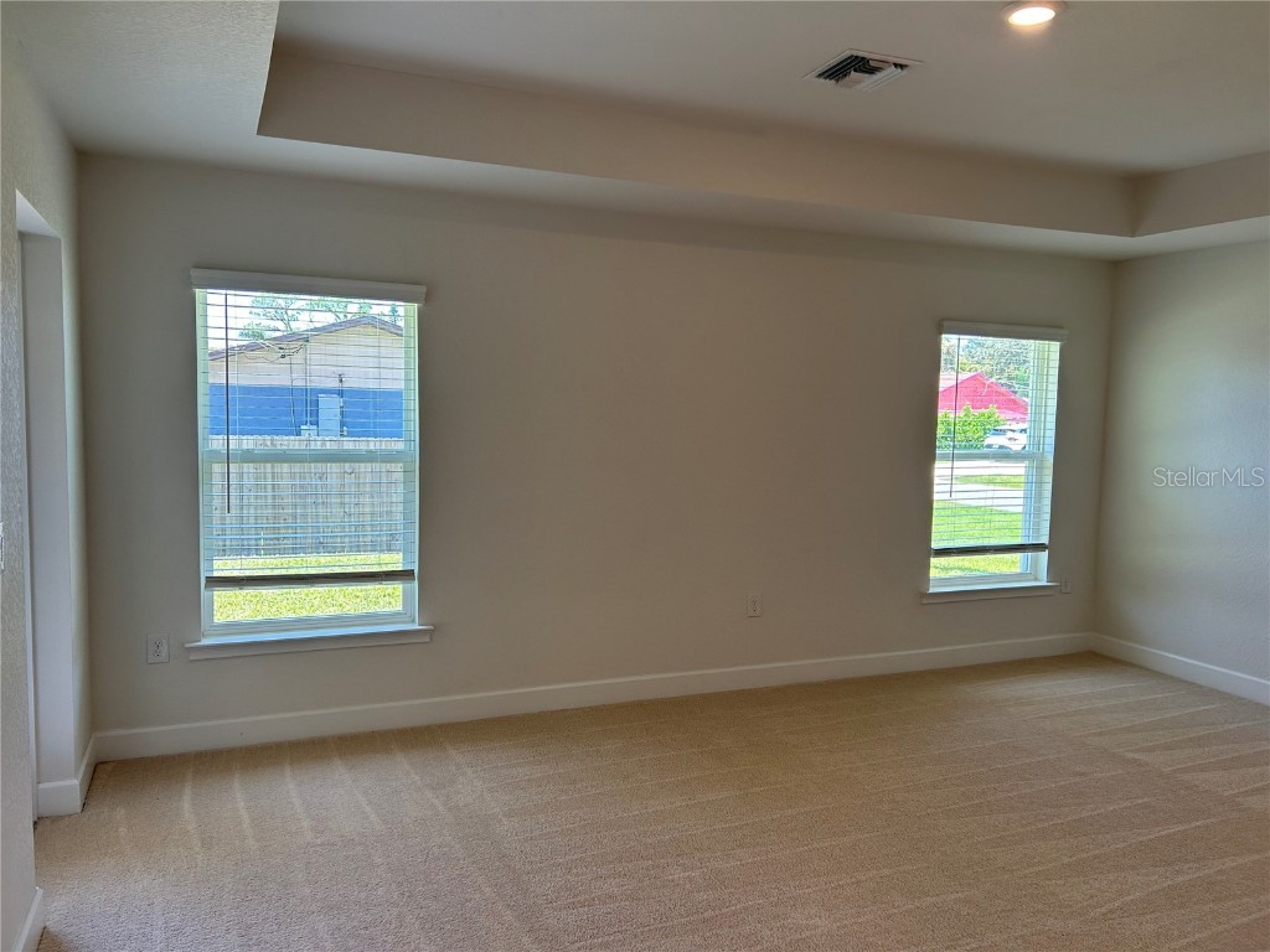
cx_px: 635
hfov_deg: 67.3
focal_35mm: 26
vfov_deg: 53.1
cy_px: 476
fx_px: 954
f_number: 1.5
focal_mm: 5.7
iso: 64
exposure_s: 1/160
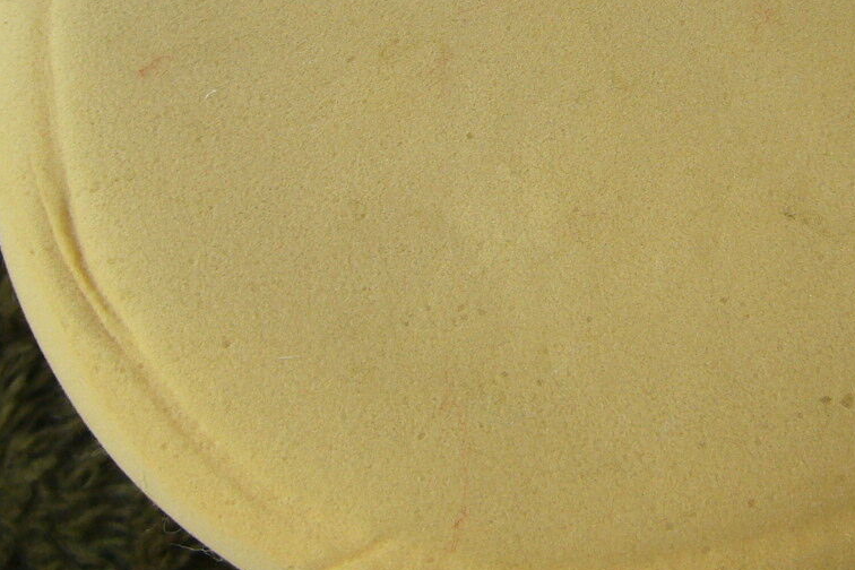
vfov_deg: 17.5
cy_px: 97
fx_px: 1829
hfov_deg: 26.1
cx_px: 614
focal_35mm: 77
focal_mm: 5.8
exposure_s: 1/60
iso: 80
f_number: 2.8
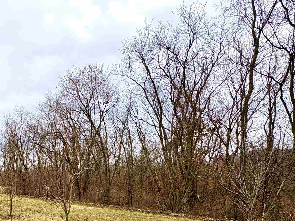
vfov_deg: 45.0
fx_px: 247
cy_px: 187
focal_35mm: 29
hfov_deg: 55.3
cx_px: 42
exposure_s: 1/707
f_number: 2.2
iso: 40
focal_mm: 2.22
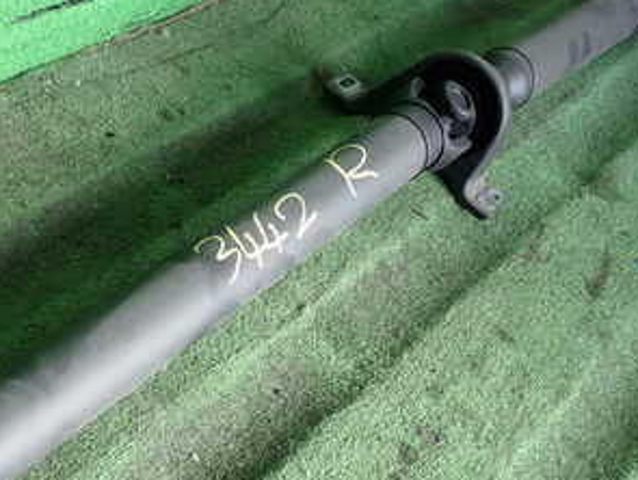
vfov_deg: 22.4
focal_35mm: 65
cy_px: 359
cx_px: 158
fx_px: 1199
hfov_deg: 29.3
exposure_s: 1/125
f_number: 2.4
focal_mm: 5.79
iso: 200
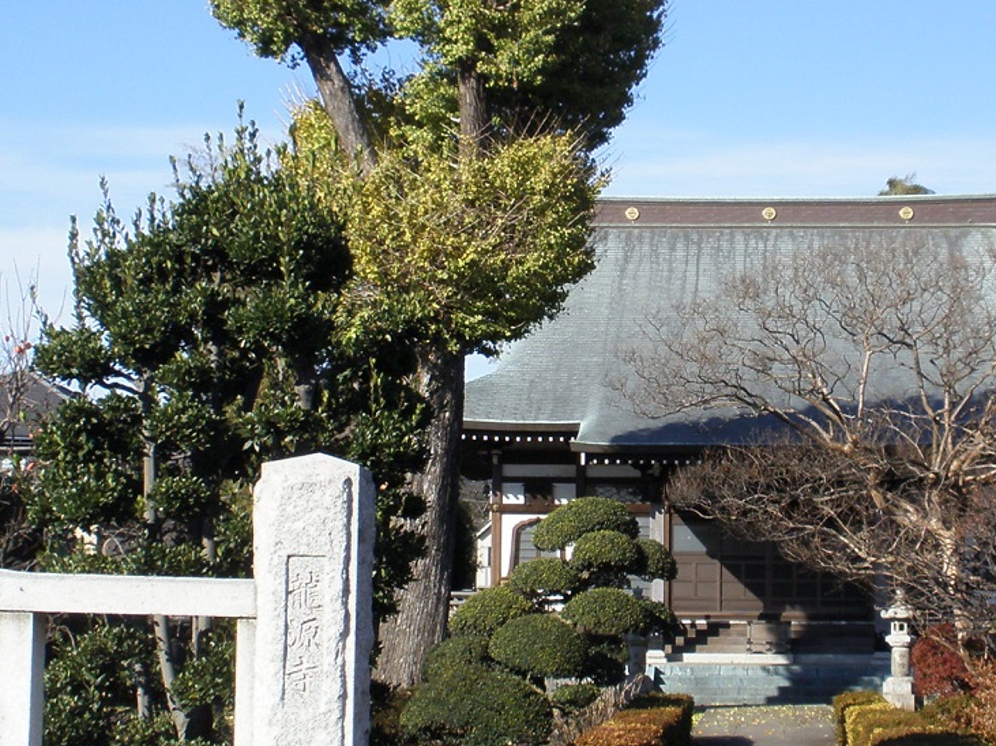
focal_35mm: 81
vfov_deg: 18.2
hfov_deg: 24.0
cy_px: 399
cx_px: 676
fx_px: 2330
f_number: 10
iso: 64
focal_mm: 6.6
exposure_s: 1/80
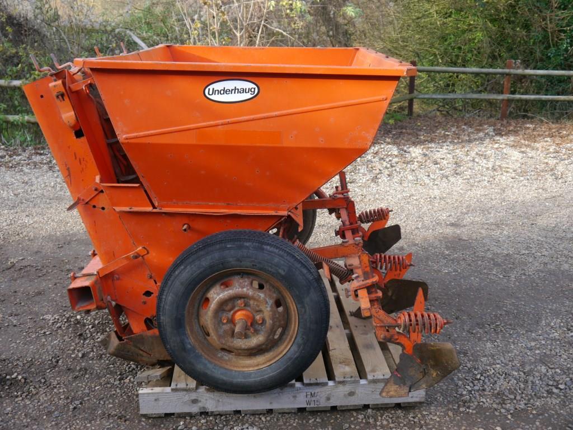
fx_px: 662
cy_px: 215
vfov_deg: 36.0
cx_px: 286
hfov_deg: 46.8
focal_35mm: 40
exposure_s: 1/100
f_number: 4.5
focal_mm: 20
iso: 160
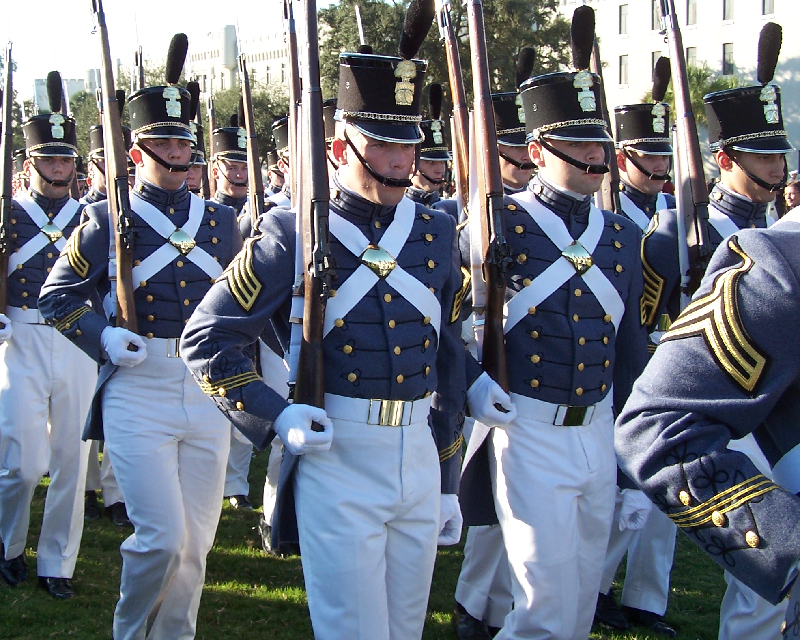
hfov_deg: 36.5
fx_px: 1208
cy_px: 273
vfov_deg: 29.6
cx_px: 315
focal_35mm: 51
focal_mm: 6.7
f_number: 2.8
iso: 80
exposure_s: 1/350
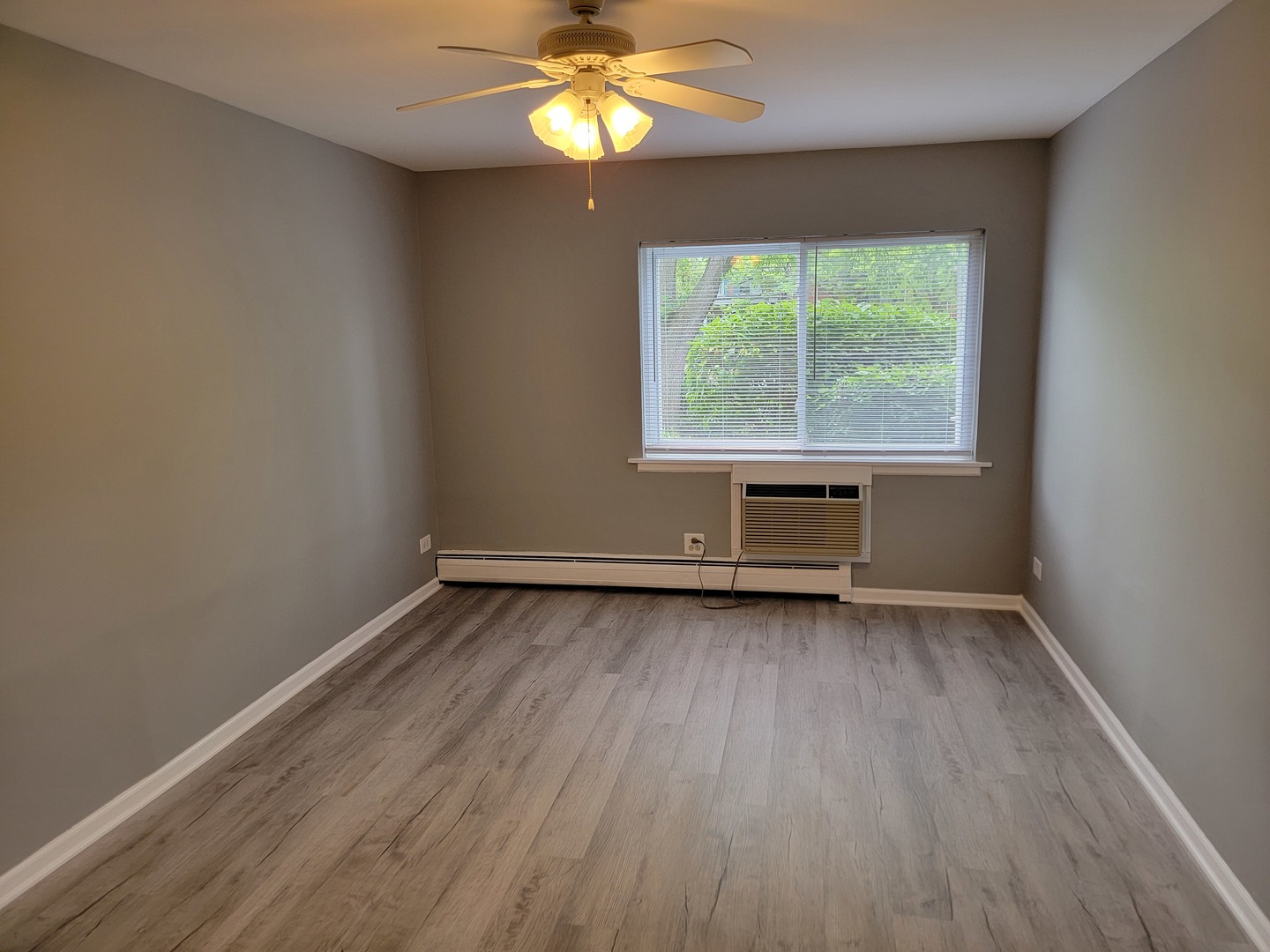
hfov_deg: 71.6
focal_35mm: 24
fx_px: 881
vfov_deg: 56.8
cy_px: 476
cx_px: 635
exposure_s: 1/120
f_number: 1.8
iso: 125
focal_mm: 6.7
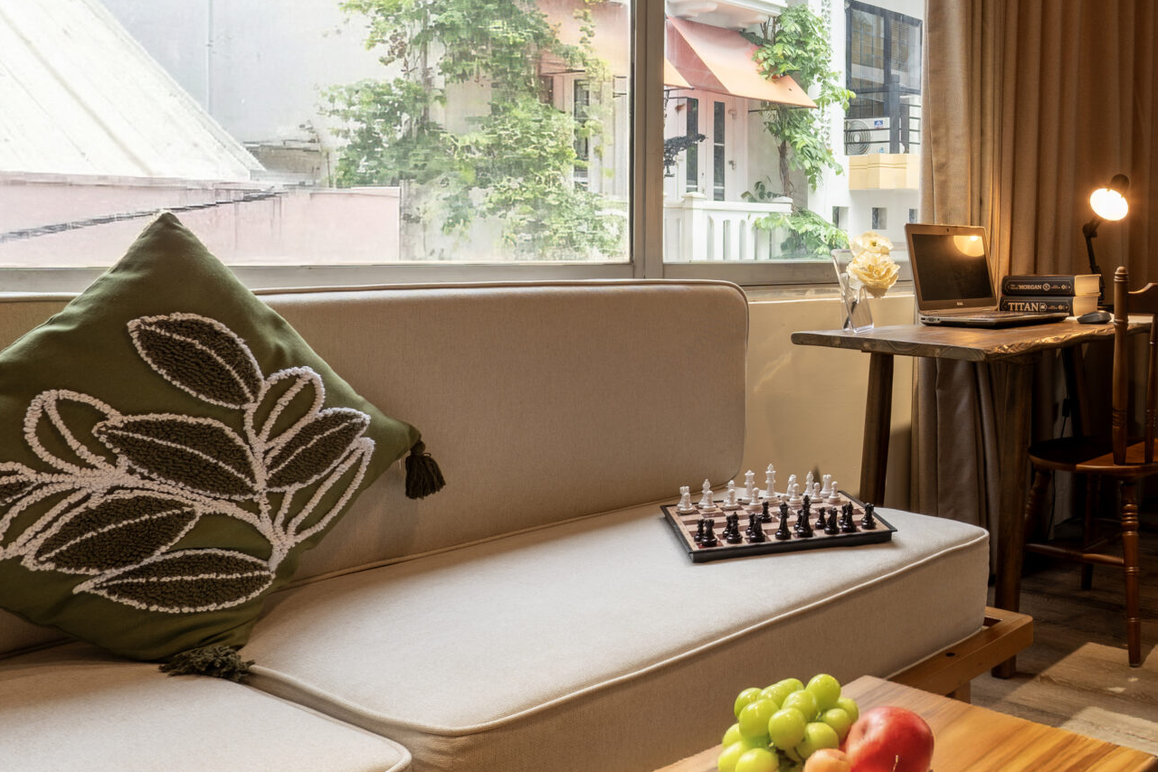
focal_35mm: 33
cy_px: 196
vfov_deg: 39.0
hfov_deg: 48.8
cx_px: 1113
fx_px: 1062
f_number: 5.6
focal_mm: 11
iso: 100
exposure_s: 1/13
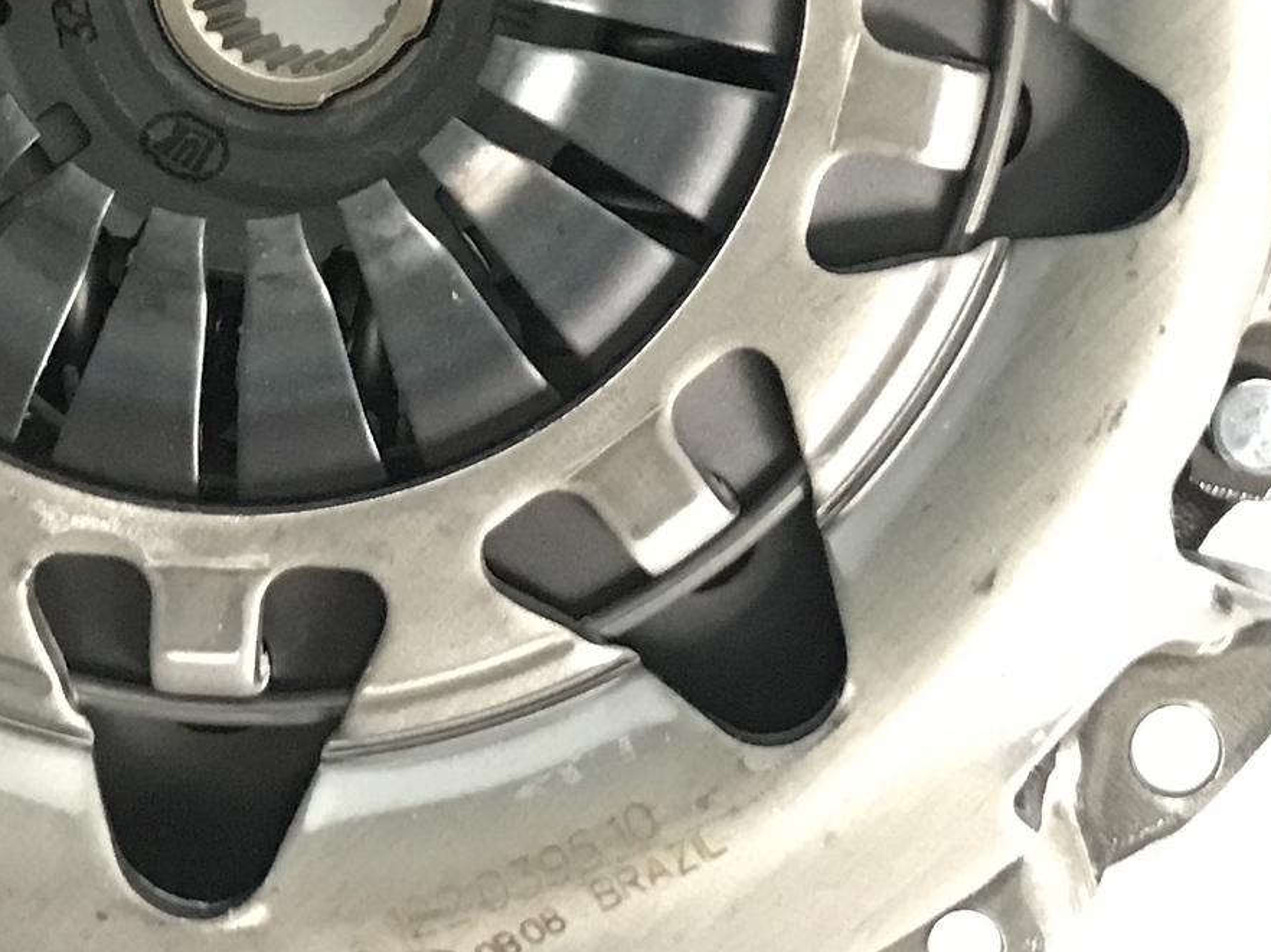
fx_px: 3340
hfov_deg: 21.4
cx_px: 956
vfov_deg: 15.7
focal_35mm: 91
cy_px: -149
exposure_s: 1/12
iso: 100
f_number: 1.8
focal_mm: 3.99
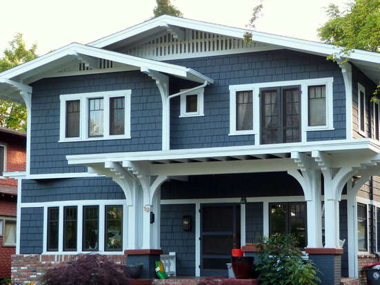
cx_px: 226
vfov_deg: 19.1
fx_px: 845
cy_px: 170
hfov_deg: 25.3
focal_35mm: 77
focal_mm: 9.4
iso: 125
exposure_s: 1/60
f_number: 3.2
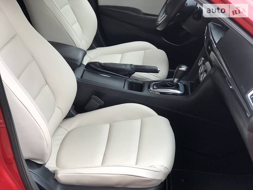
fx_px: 417
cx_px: 126
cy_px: 95
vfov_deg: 25.7
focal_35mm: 57
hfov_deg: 33.8
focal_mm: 6.6
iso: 20
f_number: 2.8
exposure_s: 1/40
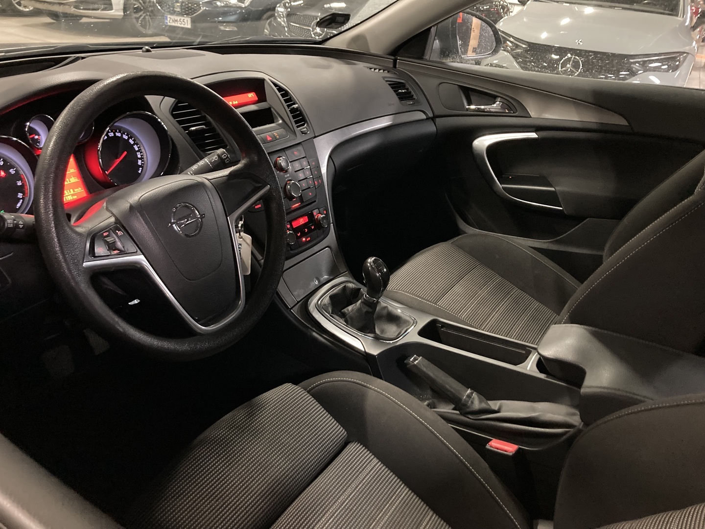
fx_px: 570
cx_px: 352
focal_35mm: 28
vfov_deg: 49.7
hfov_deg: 63.4
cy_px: 264
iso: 640
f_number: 1.8
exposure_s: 1/17
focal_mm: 3.99
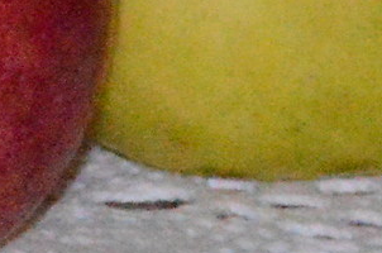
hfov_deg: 1.7
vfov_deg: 1.1
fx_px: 12643
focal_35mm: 1194
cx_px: -773
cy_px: -574
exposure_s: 1/200
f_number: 36
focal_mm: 100
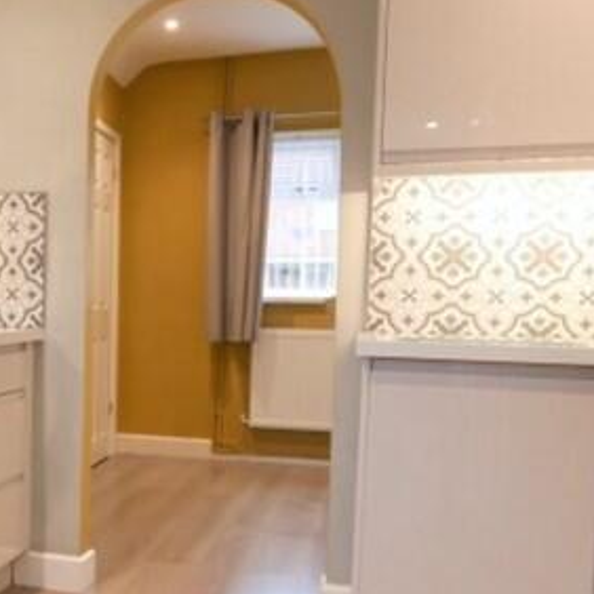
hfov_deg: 34.7
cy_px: 365
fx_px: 874
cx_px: 23
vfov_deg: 37.4
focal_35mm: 45
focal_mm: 7
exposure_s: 1/60
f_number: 4
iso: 800
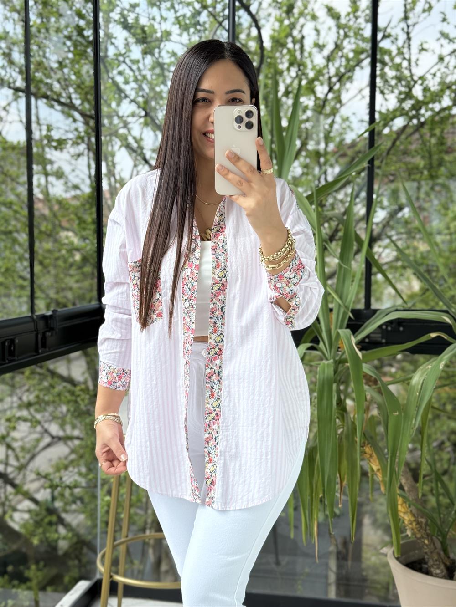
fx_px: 843
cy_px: 304
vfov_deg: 39.7
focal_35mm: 48
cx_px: 228
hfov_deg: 30.3
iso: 80
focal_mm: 6.76
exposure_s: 1/769
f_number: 1.78
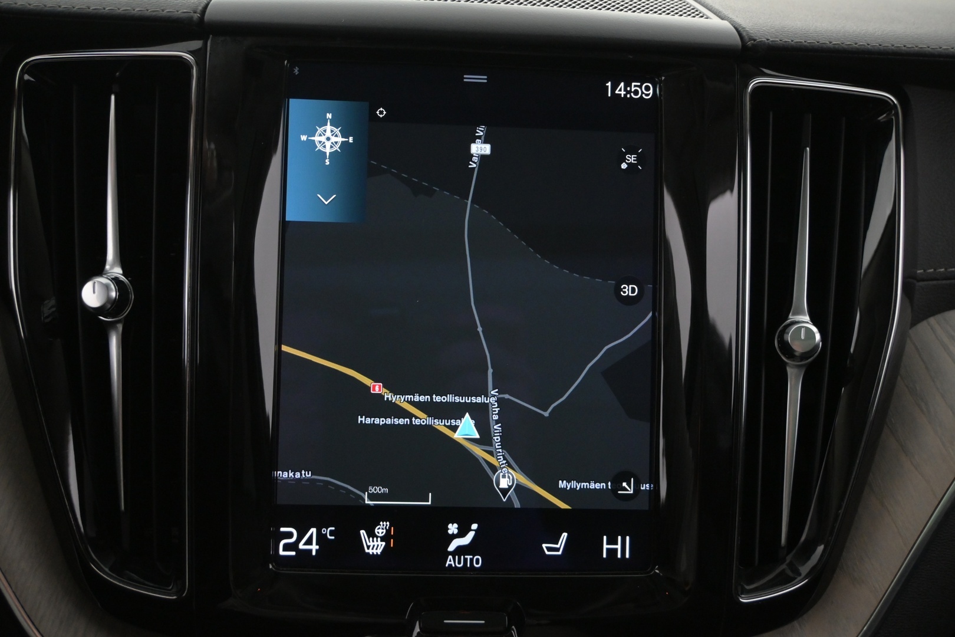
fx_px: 1035
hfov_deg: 49.6
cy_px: 318
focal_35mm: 39
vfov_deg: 34.2
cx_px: 478
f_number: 4.5
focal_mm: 26
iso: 2500
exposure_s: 1/50
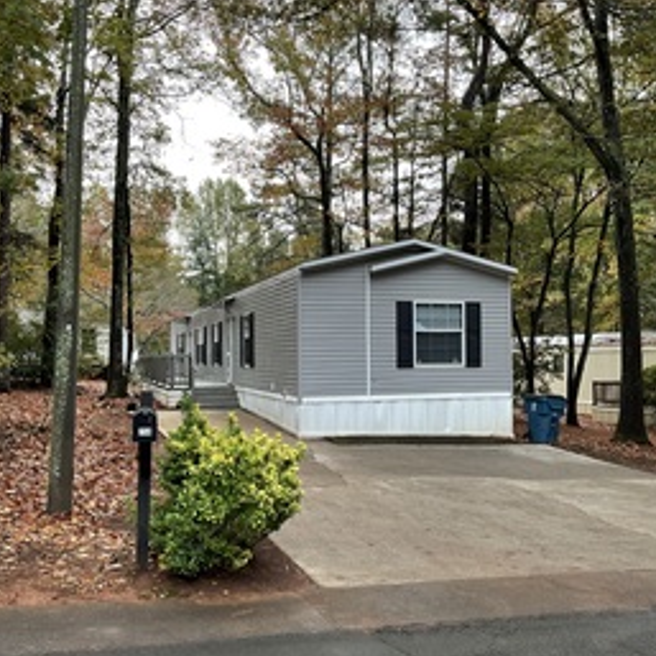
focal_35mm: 35
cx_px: 331
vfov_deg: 47.2
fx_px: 750
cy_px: 350
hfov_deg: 47.2
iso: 50
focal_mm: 3
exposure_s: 1/120
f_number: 1.8
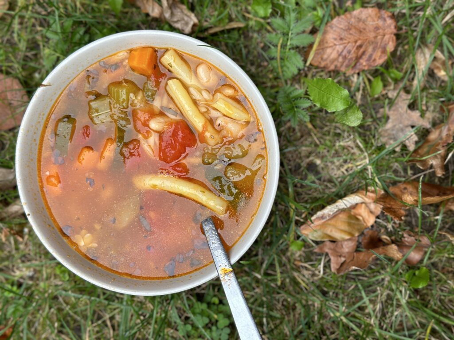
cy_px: 170
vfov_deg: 30.3
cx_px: 227
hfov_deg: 39.7
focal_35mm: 48
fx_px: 630
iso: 80
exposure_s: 1/383
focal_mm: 6.86
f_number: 1.78
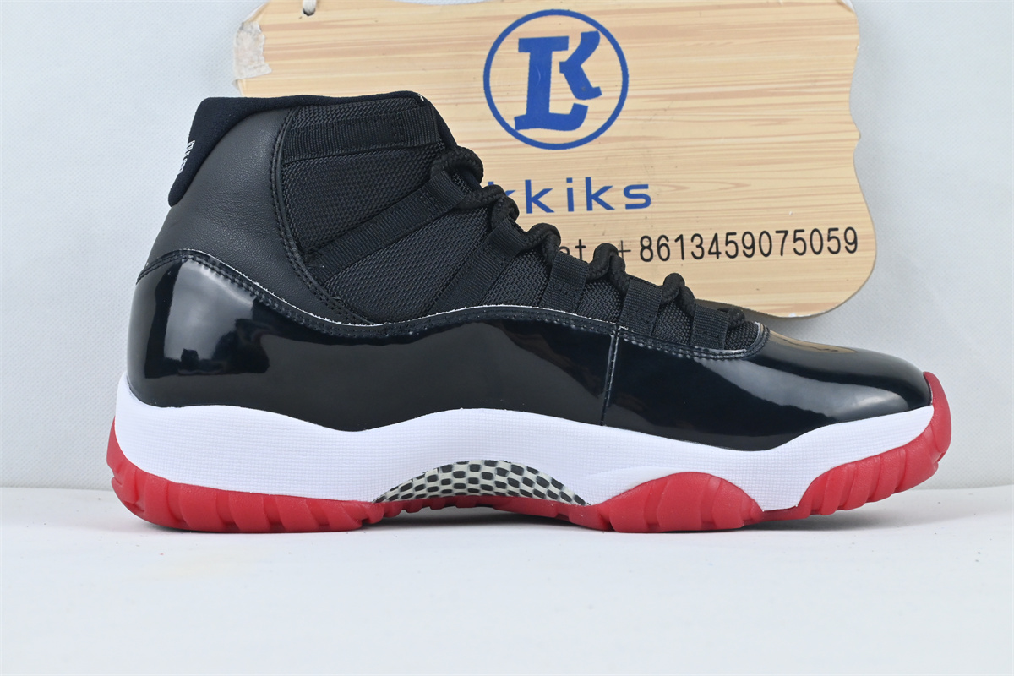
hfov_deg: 40.5
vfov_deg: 27.7
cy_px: 338
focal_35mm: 49
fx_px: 1373
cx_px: 507
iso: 1000
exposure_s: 1/100
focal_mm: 32.5
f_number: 10
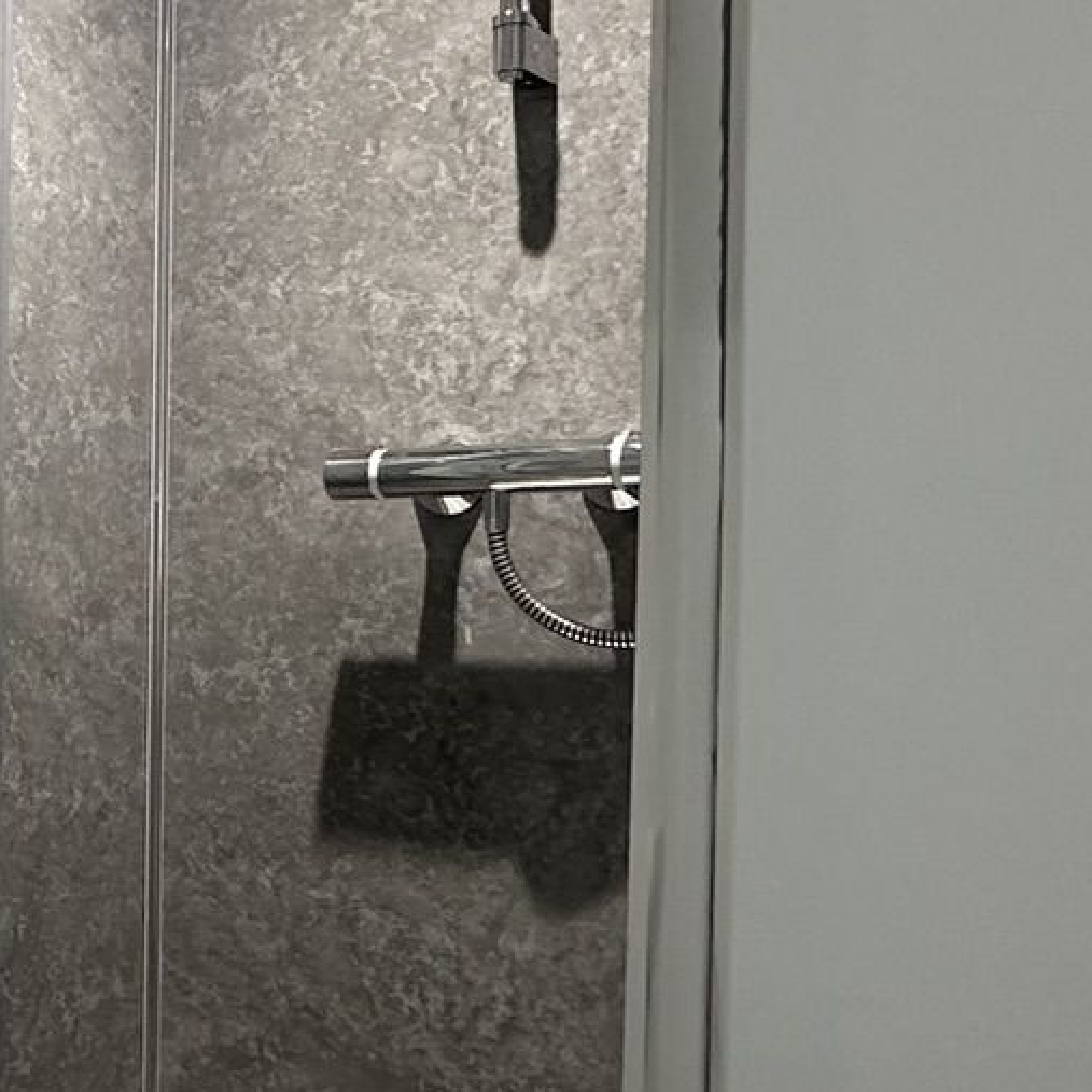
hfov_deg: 28.2
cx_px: -314
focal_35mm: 50
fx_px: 1785
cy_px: 638
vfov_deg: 33.9
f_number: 2.2
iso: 320
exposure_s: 1/100
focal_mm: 2.22
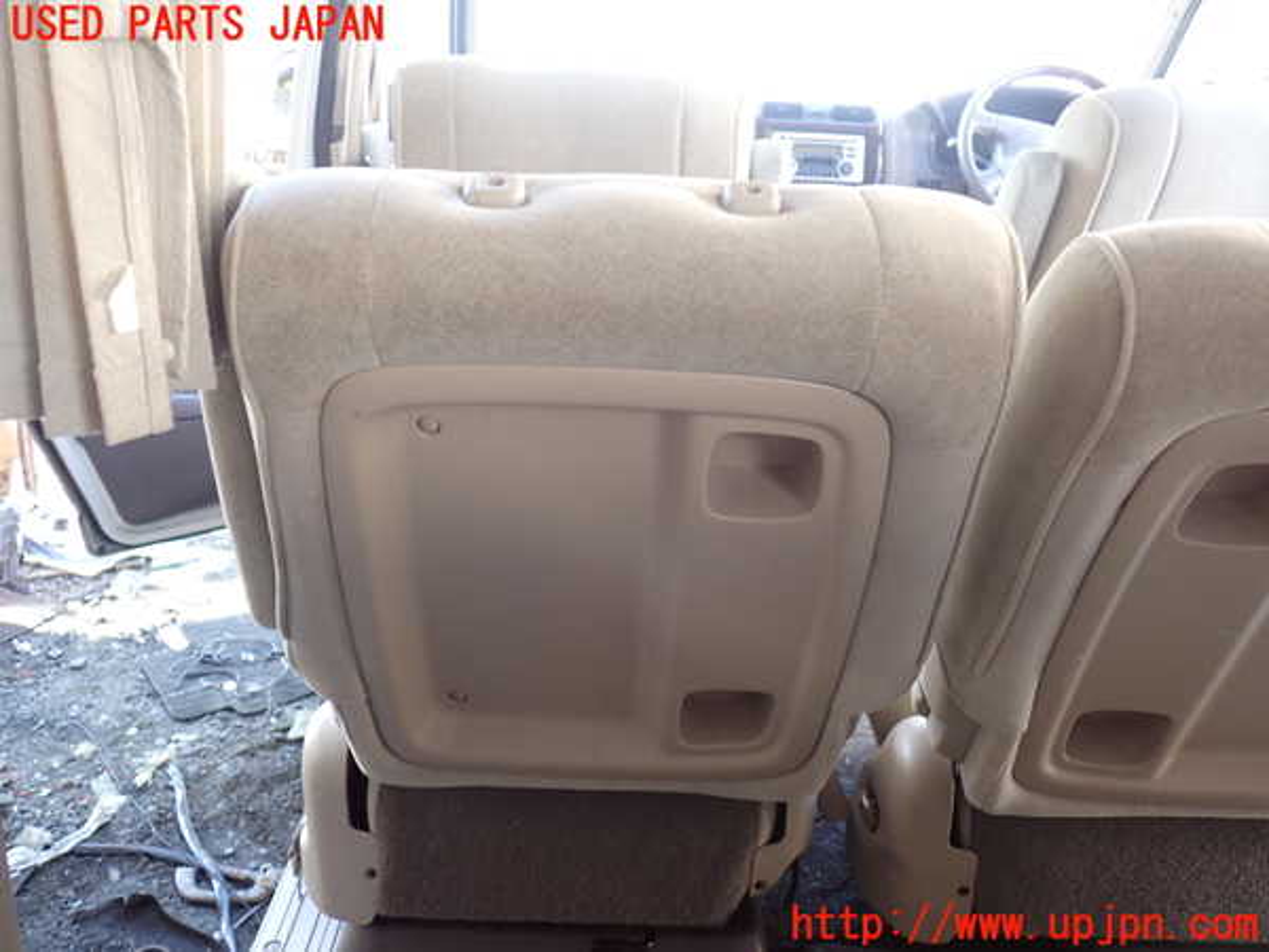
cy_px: 476
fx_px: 1100
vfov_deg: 46.8
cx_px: 634
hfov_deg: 60.0
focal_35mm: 30
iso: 200
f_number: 2.3
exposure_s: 1/40
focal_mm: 5.4
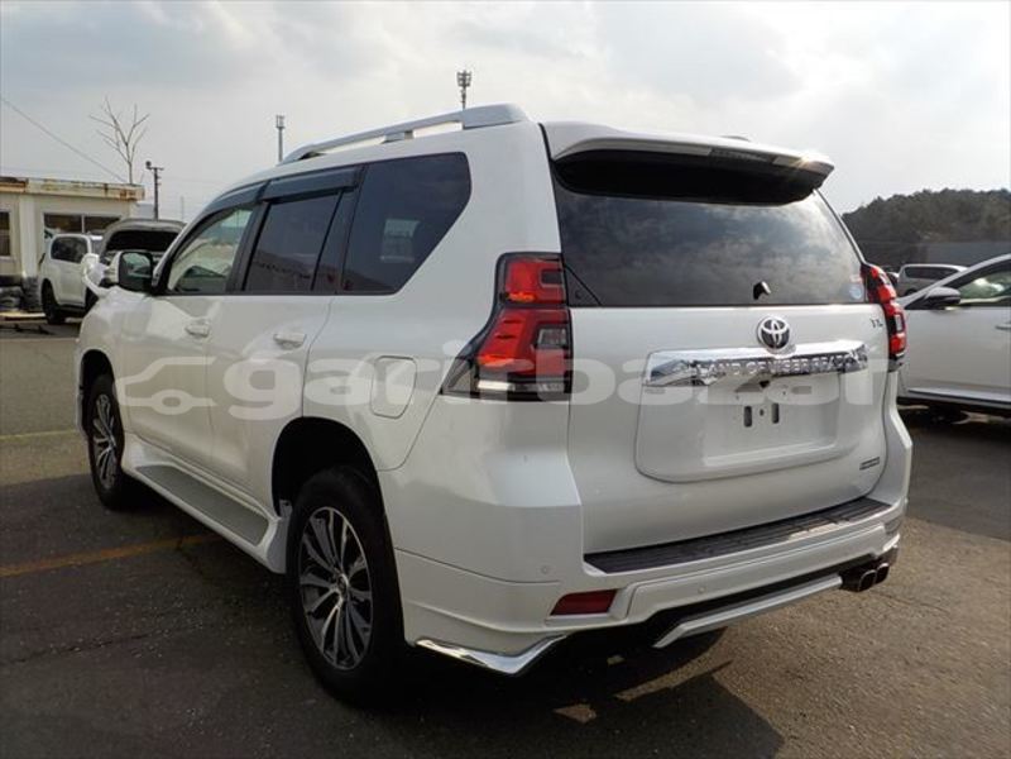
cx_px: 506
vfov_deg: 46.8
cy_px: 380
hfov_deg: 60.0
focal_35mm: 30
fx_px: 876
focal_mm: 4.1
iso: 125
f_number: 3.3
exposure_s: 1/1250
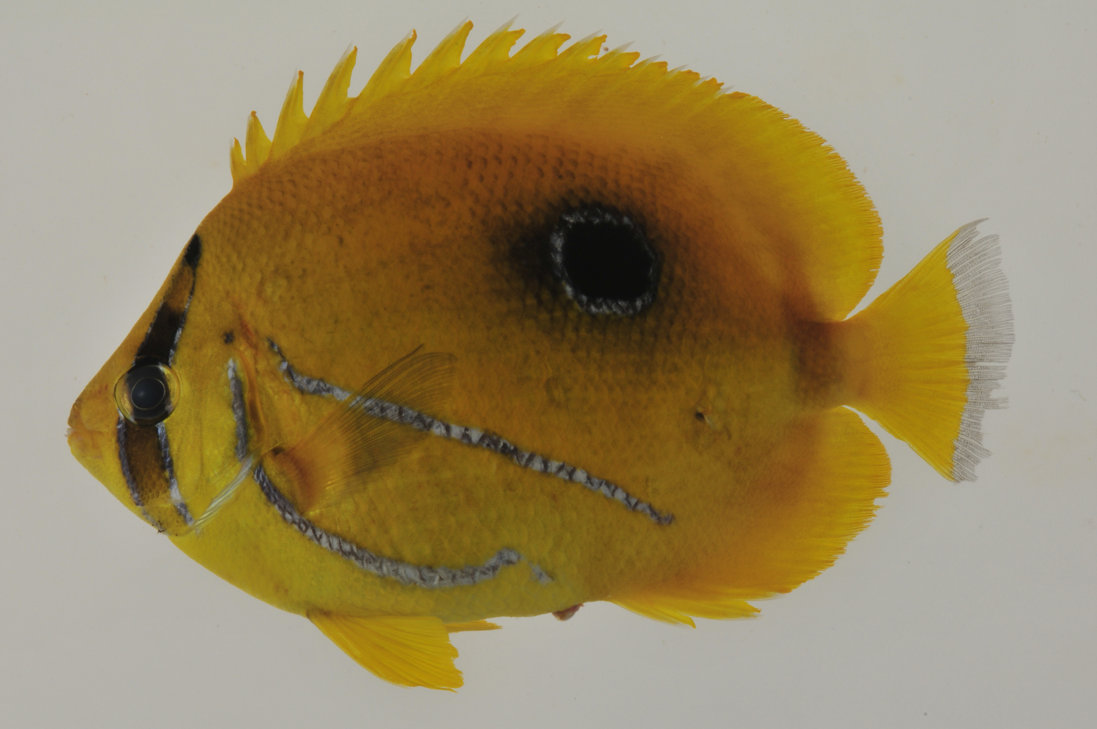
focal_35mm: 158
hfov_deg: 13.1
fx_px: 4793
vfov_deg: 8.7
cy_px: 364
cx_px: 548
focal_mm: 105
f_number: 36
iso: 200
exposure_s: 1/60
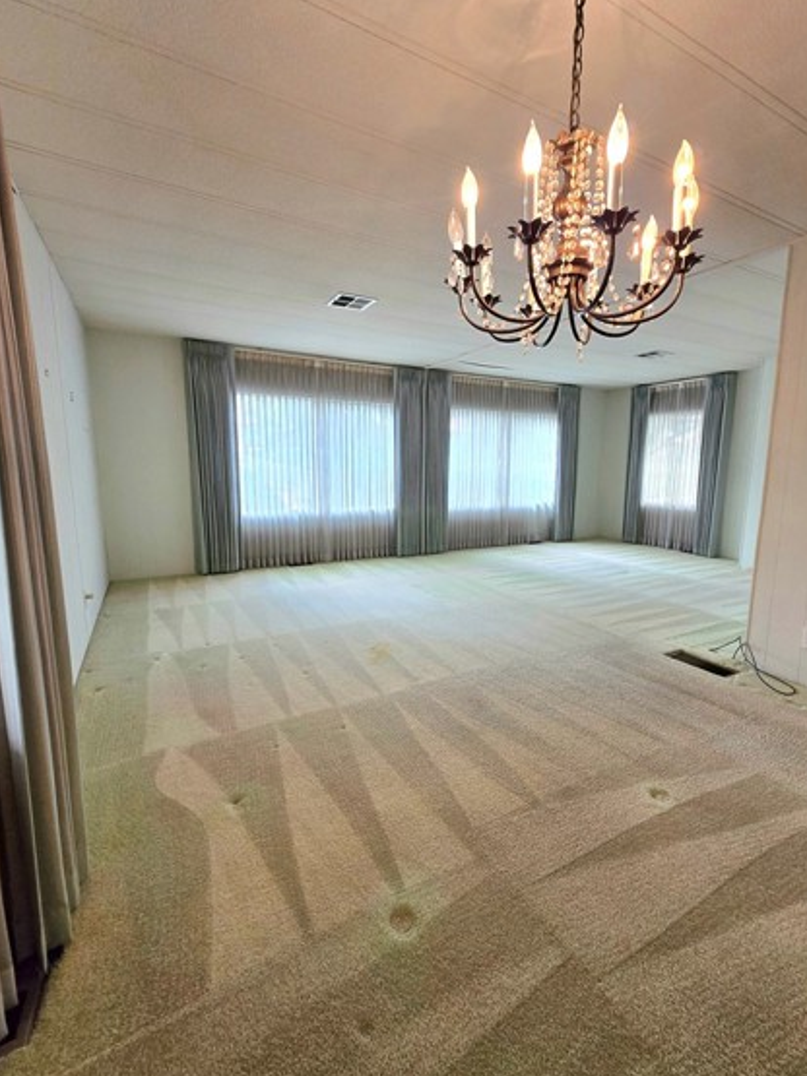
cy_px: 543
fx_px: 466
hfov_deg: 81.4
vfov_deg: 98.2
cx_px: 452
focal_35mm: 15
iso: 125
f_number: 2.2
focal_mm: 1.7
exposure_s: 1/60.2
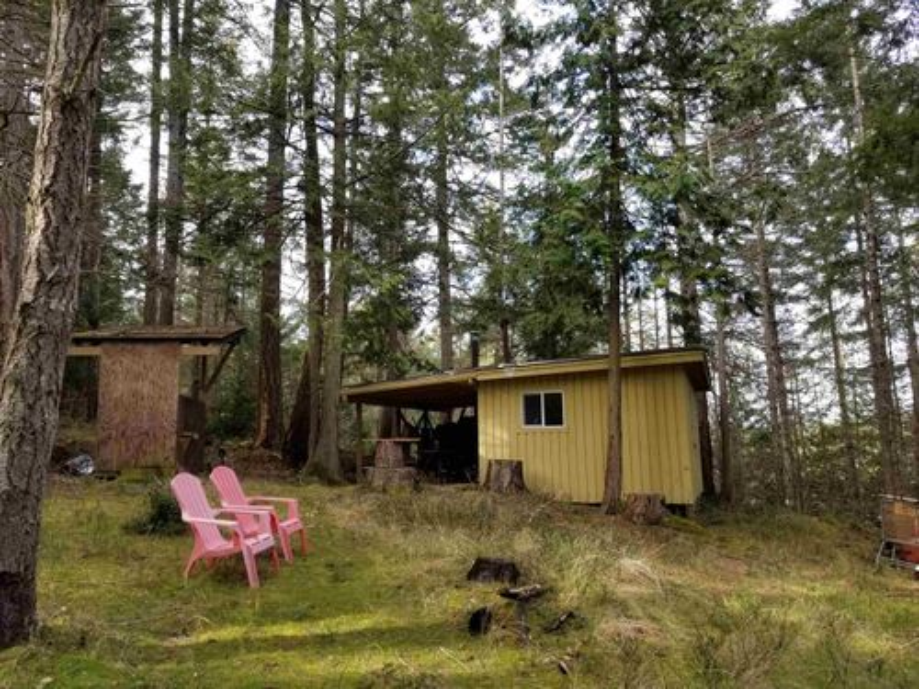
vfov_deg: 53.1
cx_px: 460
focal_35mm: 26
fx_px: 690
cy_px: 344
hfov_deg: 67.3
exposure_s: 1/278
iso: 50
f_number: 1.7
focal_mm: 4.25
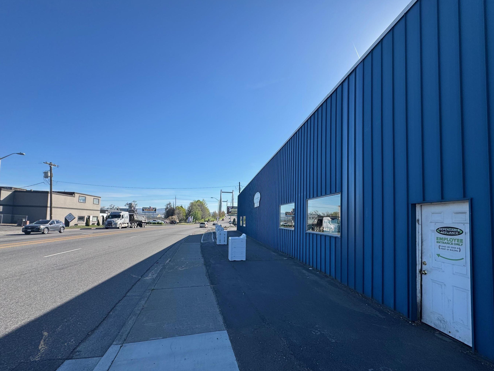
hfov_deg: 94.4
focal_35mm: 16
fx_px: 228
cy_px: 208
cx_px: 257
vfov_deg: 77.8
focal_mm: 2.22
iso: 40
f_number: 2.2
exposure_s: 1/1420
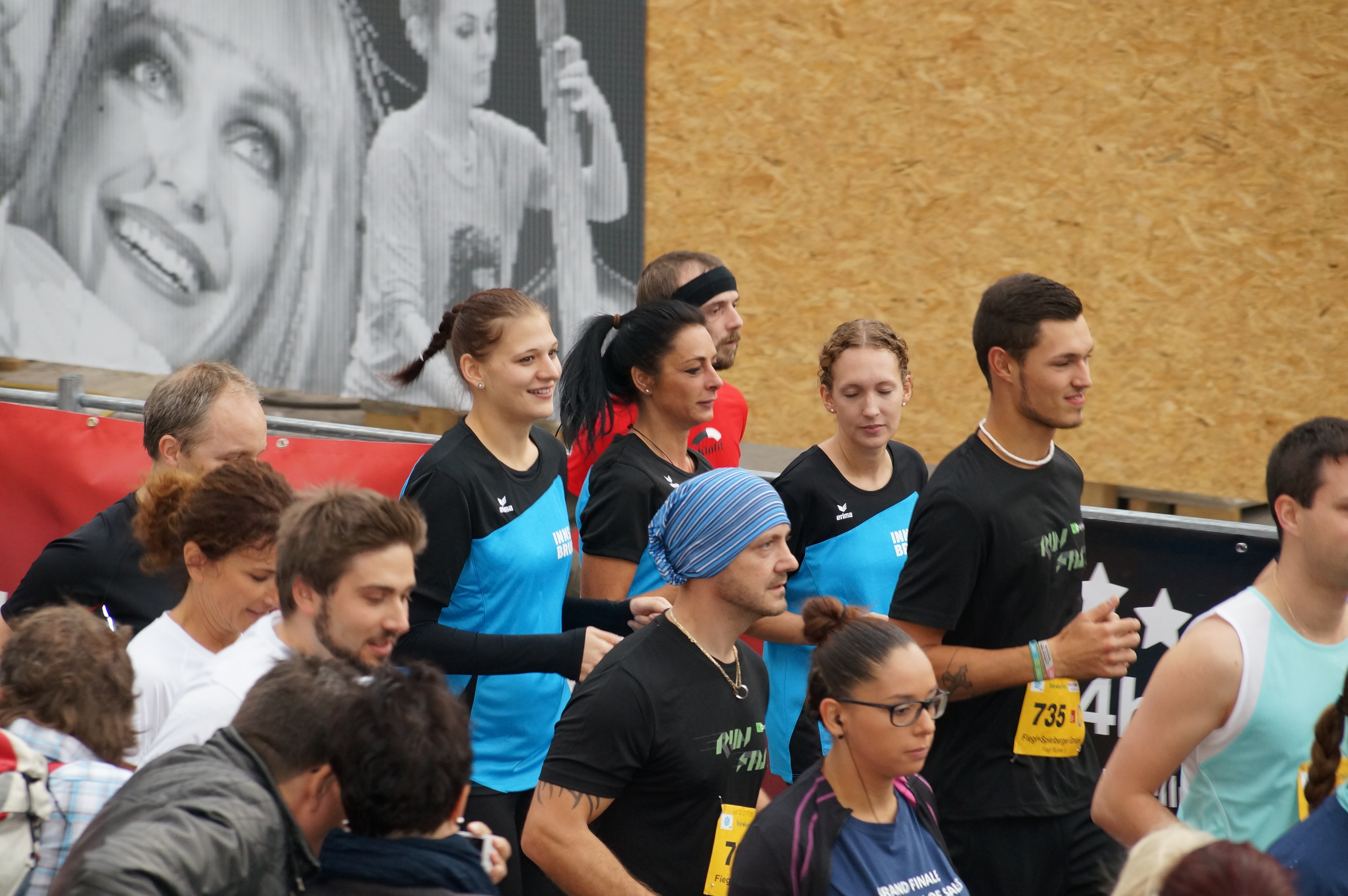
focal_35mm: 202
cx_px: 674
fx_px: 7574
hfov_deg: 10.2
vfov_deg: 6.8
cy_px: 448
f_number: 5.6
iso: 800
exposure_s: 1/160
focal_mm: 135
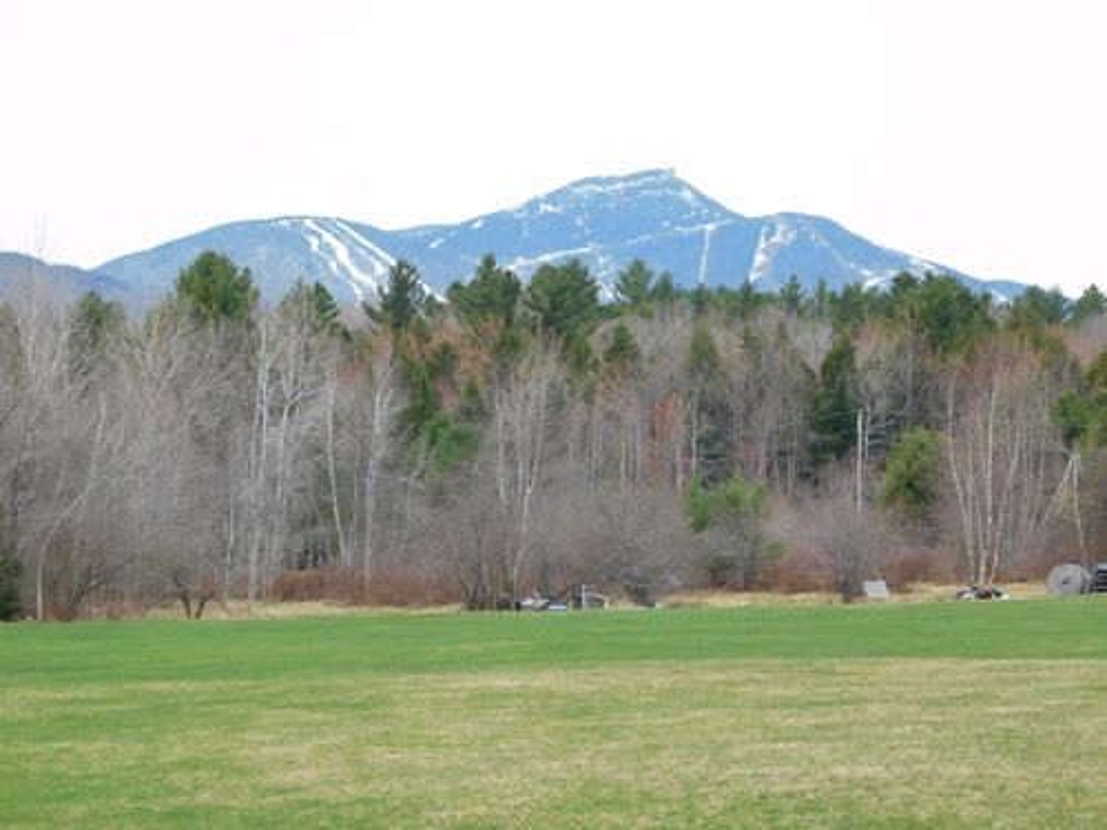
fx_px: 3678
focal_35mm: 115
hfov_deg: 17.1
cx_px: 554
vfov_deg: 12.9
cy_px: 415
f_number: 4.8
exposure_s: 1/320
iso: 125
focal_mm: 20.3
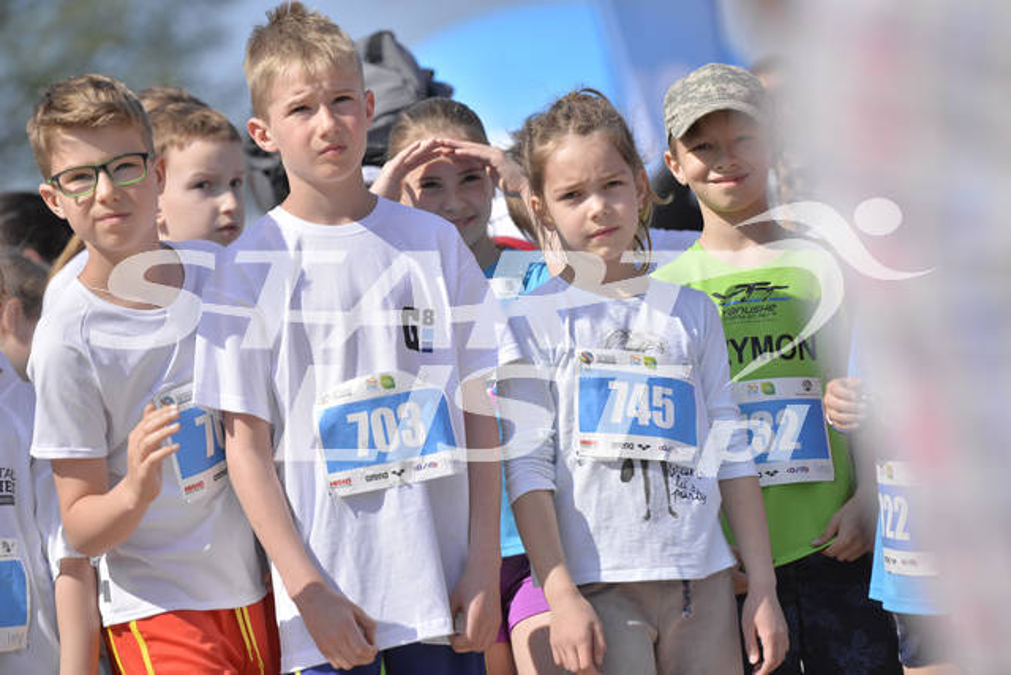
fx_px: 4915
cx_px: 506
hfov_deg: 11.7
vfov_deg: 7.9
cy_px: 338
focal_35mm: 175
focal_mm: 175
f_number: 4
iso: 200
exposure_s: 1/4000
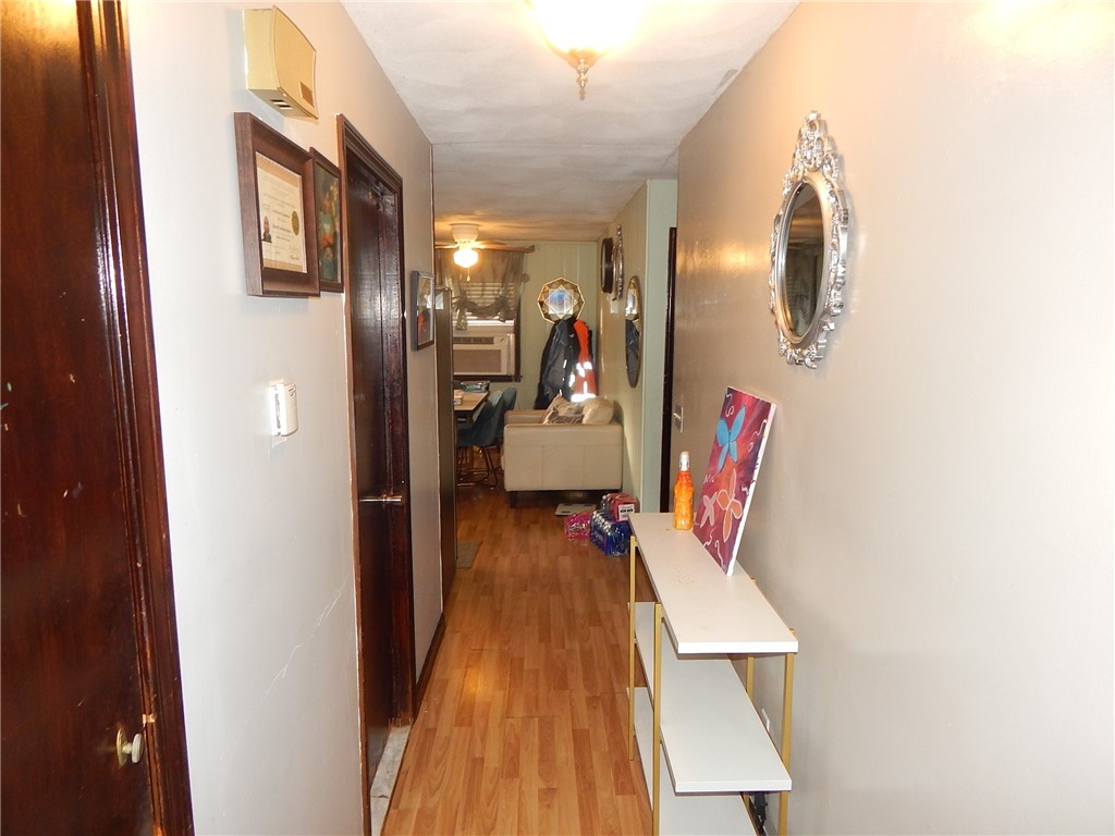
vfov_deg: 58.9
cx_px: 558
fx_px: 741
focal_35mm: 23
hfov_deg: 73.9
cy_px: 418
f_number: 3
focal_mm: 4
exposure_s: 1/30
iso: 200
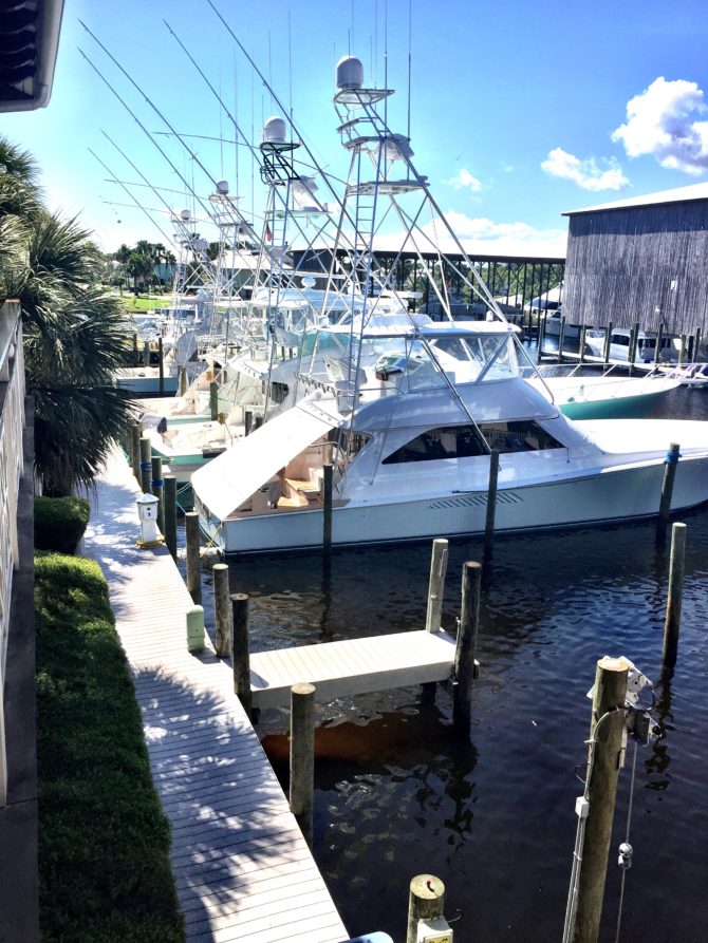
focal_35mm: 29
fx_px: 791
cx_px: 354
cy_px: 472
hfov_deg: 48.2
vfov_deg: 61.7
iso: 32
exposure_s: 1/2475
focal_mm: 4.15
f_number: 2.2
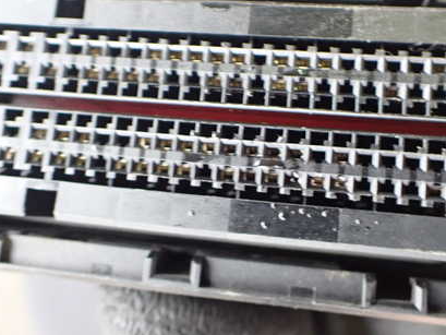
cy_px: 122
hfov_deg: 42.9
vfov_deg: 32.7
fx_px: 567
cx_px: 233
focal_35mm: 44
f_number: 2.3
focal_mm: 5.4
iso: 800
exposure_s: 1/60
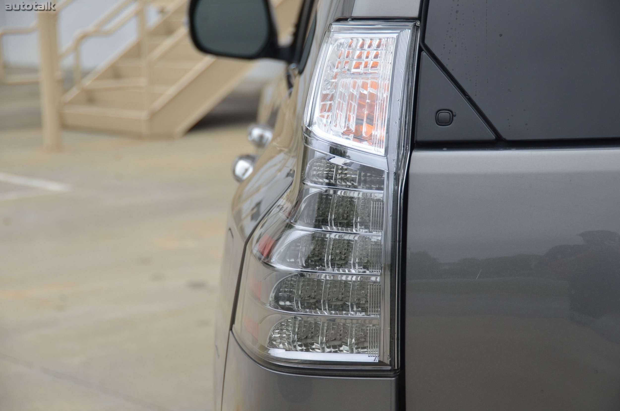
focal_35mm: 105
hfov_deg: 19.5
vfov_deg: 13.0
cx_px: 310
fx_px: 1805
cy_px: 206
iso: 400
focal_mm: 70
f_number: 5
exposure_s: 1/1000
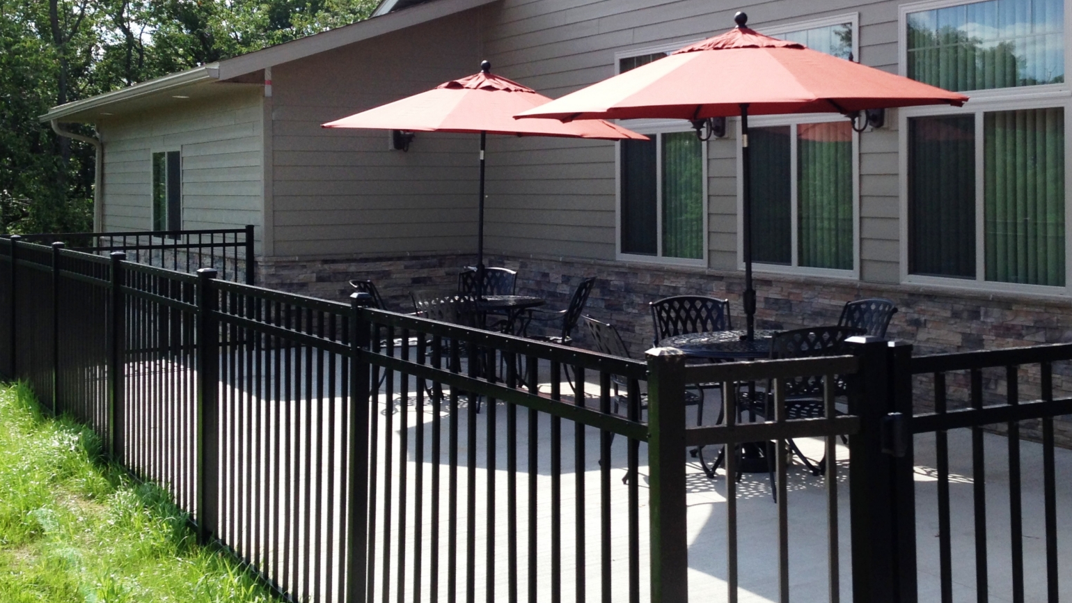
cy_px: 179
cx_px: 617
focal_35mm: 48
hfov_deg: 42.8
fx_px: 1364
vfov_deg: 24.7
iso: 64
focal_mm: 4.12
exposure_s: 1/968
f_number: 2.4
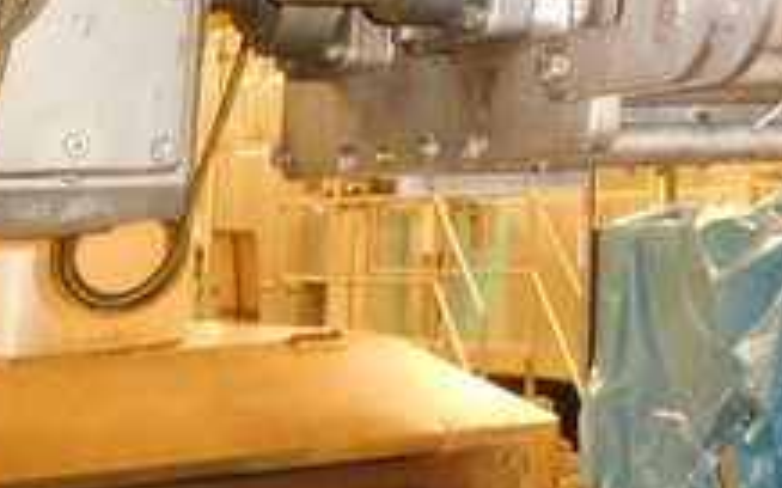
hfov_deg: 22.2
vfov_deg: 13.7
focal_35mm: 85
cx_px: 972
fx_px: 1811
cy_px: -393
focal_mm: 4.5
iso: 800
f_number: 3.4
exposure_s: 1/30
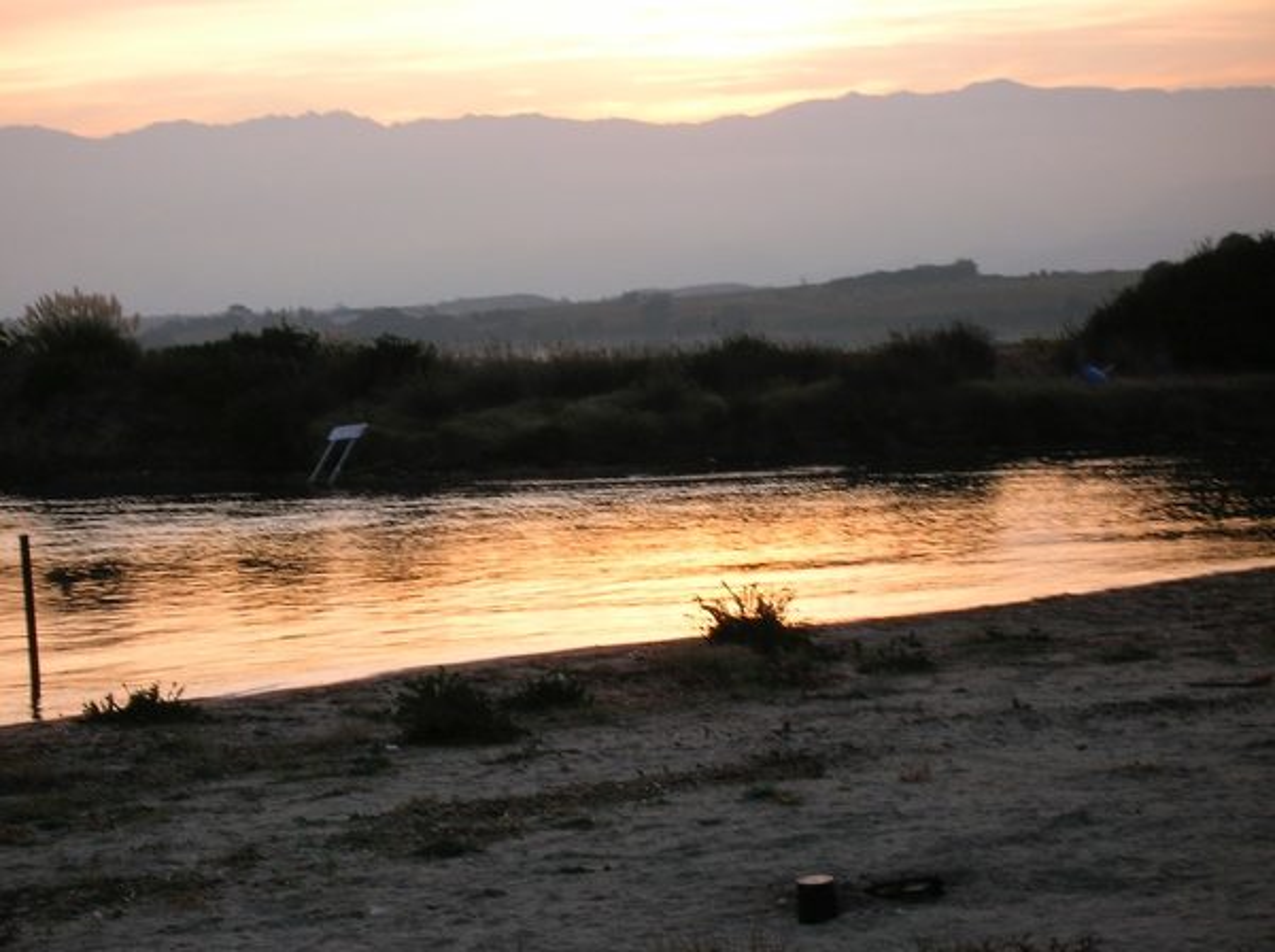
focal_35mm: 102
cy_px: 476
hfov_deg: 19.3
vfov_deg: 14.5
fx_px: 3751
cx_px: 638
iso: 50
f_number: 8.2
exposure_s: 1/26.6
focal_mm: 17.1
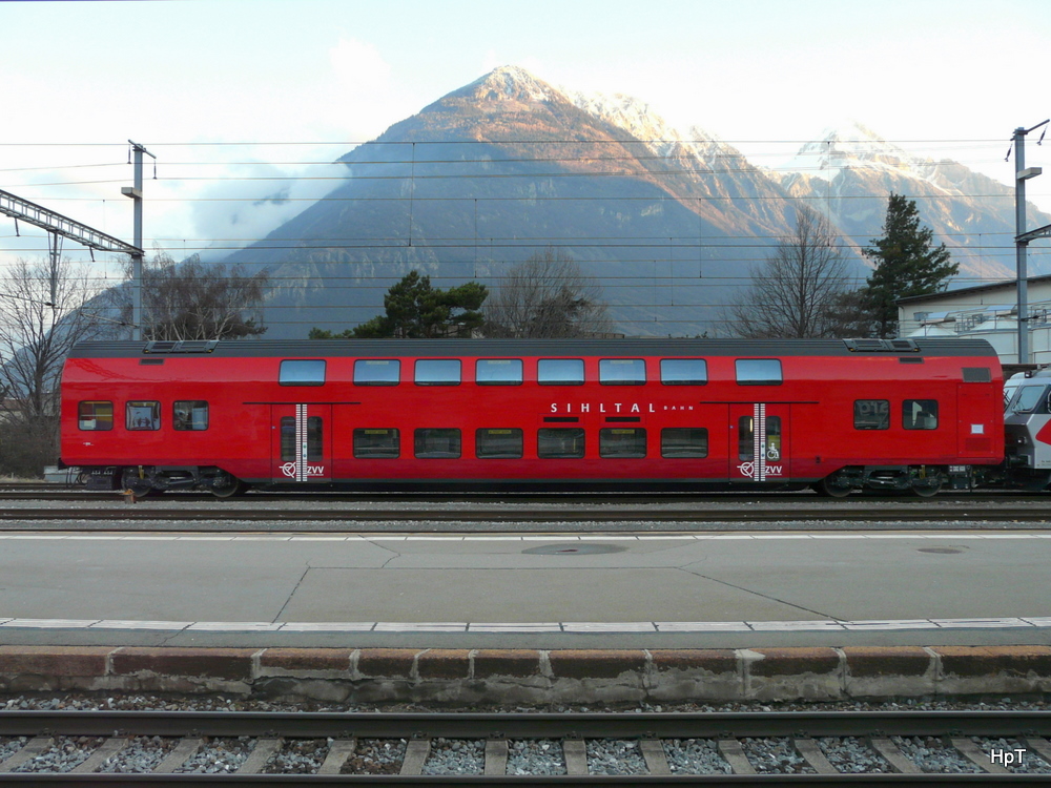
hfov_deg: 56.8
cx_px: 526
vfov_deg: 44.2
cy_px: 394
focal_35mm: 32
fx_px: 972
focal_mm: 5.2
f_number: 2.8
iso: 160
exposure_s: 1/125
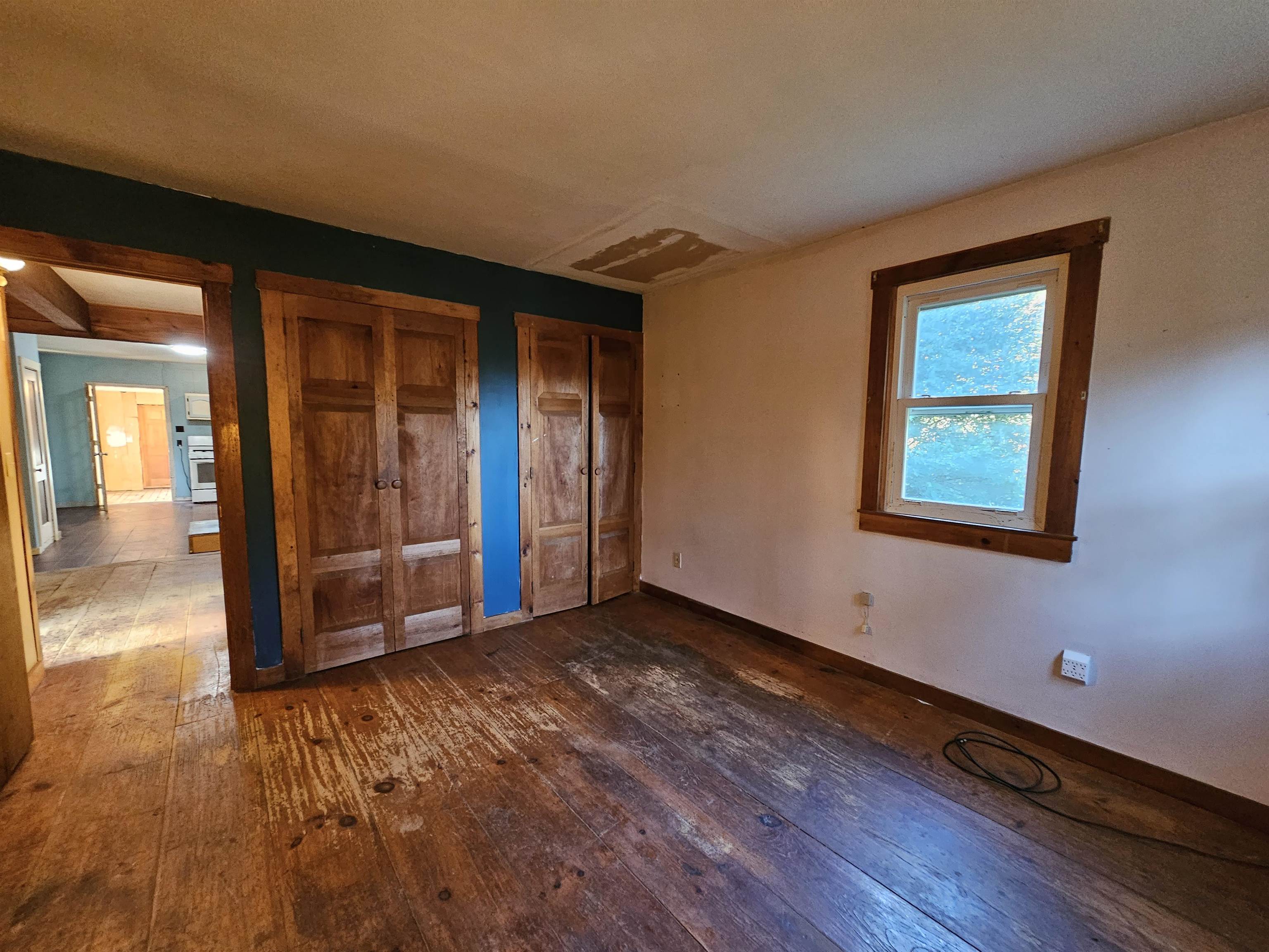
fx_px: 477
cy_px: 476
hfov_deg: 106.2
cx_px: 634
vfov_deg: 89.9
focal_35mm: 13
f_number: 2.2
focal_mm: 2.2
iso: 800
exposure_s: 1/24
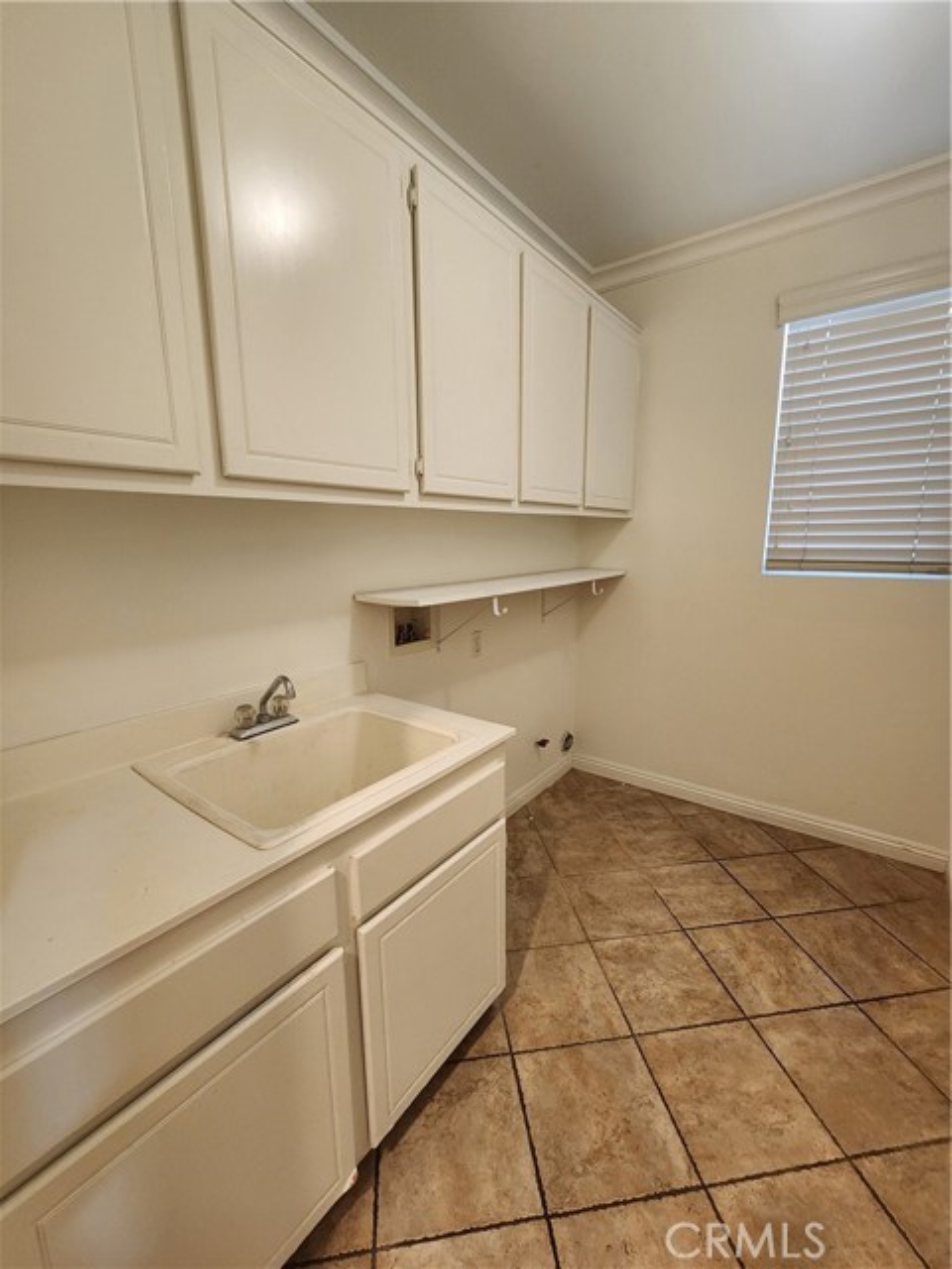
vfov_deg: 106.2
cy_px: 634
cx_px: 476
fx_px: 477
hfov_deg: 89.9
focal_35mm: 13
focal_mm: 2.2
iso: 320
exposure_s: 1/30
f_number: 2.2
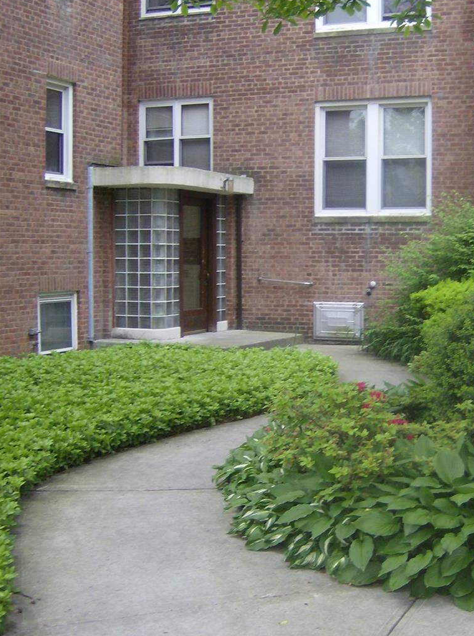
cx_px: 353
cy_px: 319
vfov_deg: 35.6
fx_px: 990
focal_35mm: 54
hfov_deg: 26.6
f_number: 2.8
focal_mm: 6
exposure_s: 1/64
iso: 103
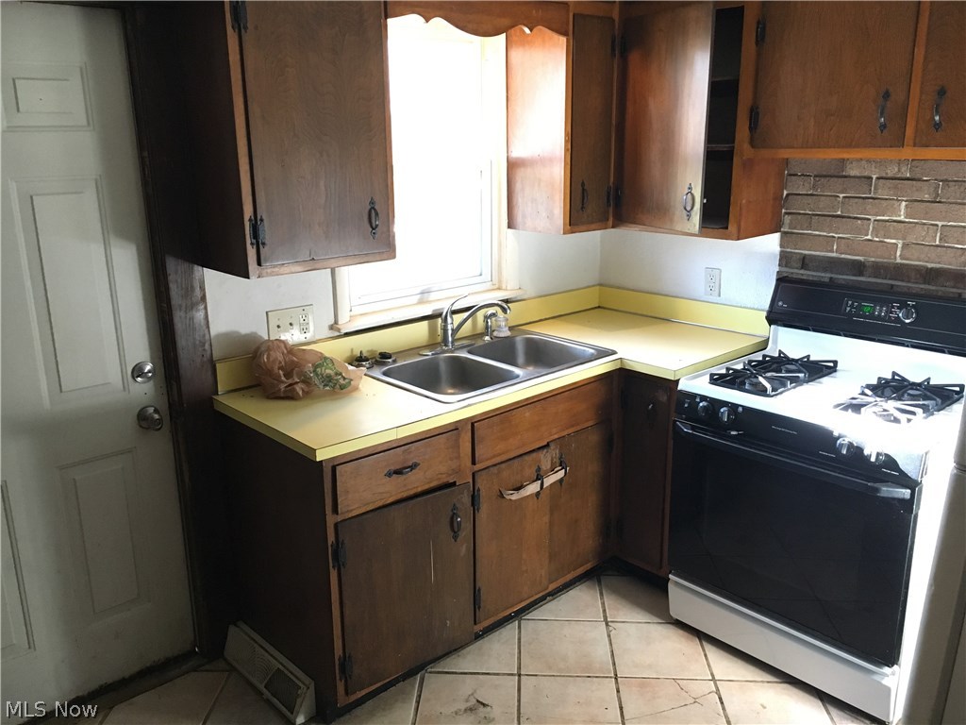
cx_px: 483
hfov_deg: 61.7
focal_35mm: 29
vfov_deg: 48.2
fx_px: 809
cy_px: 362
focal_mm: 4.15
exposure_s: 1/30
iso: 160
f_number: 2.2
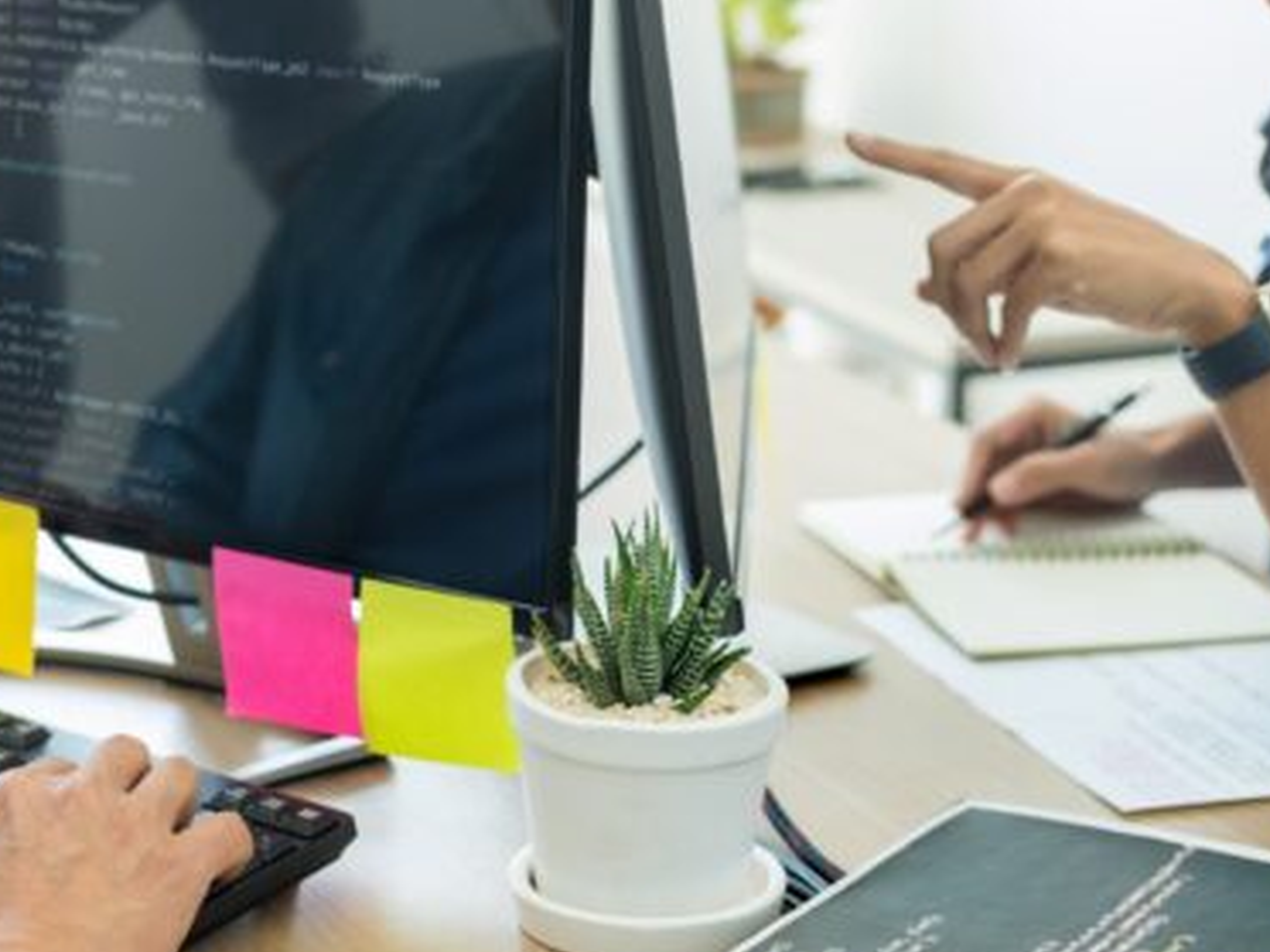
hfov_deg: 21.9
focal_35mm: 89
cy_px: 653
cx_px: 348
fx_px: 3265
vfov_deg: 16.5
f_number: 2.5
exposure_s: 1/160
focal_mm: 35
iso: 200
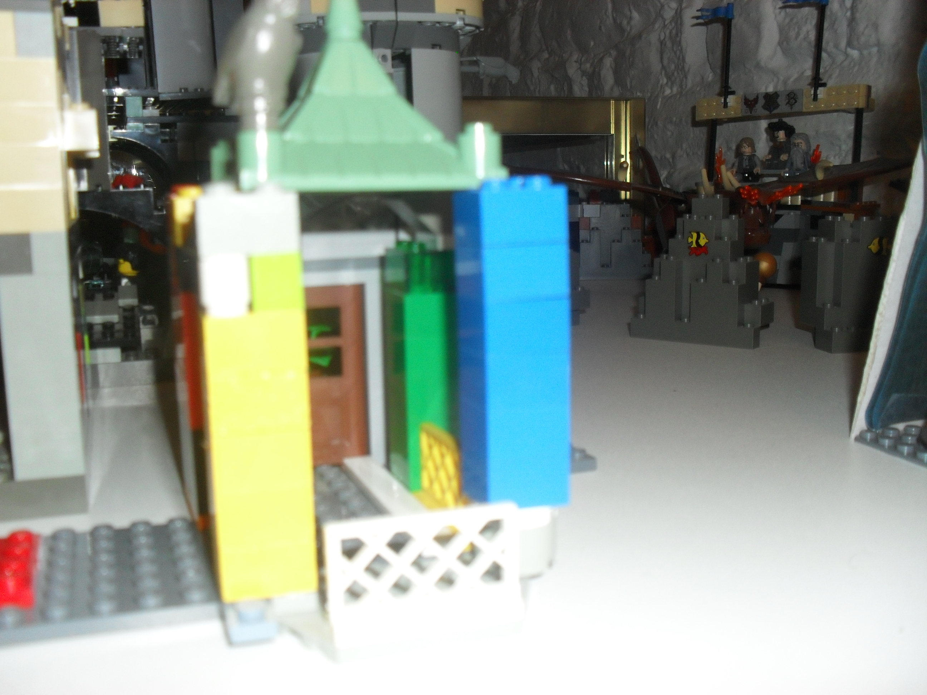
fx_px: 937
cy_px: 348
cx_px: 464
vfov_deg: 40.7
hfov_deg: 52.6
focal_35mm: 35
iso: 200
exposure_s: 1/45
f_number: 3.2
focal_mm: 6.3
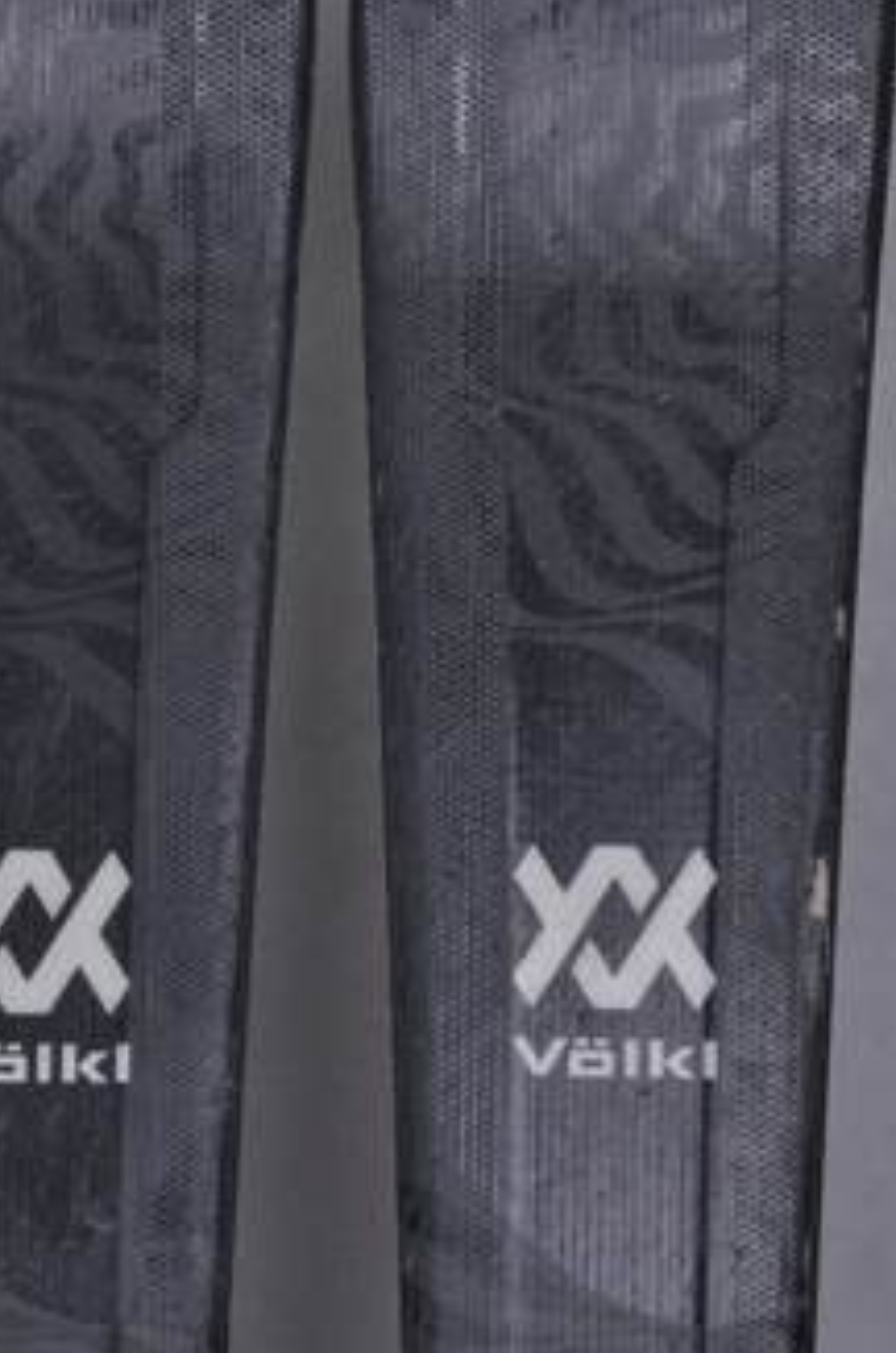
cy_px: 598
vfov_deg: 9.5
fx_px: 8161
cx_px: 321
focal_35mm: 218
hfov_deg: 6.3
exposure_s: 1/125
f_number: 11
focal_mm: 105
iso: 3200
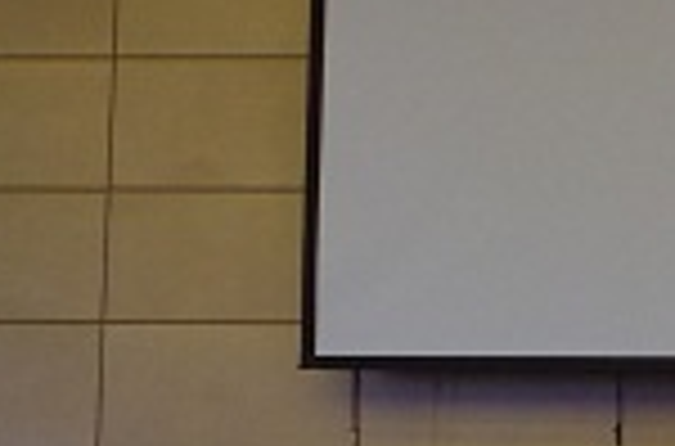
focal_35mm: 111
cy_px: 342
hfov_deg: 17.6
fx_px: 2075
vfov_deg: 12.2
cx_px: 824
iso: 3200
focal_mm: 20
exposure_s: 1/50
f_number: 8
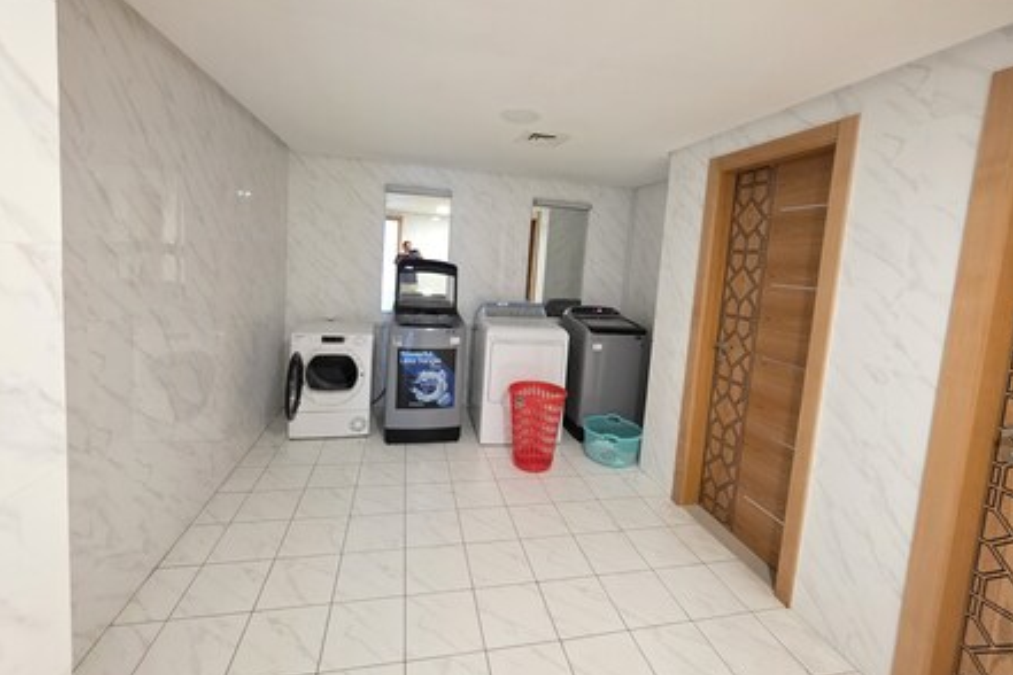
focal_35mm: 14
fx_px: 394
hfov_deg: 104.3
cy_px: 304
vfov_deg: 81.0
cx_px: 502
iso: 800
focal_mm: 2.2
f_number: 1.9
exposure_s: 1/25
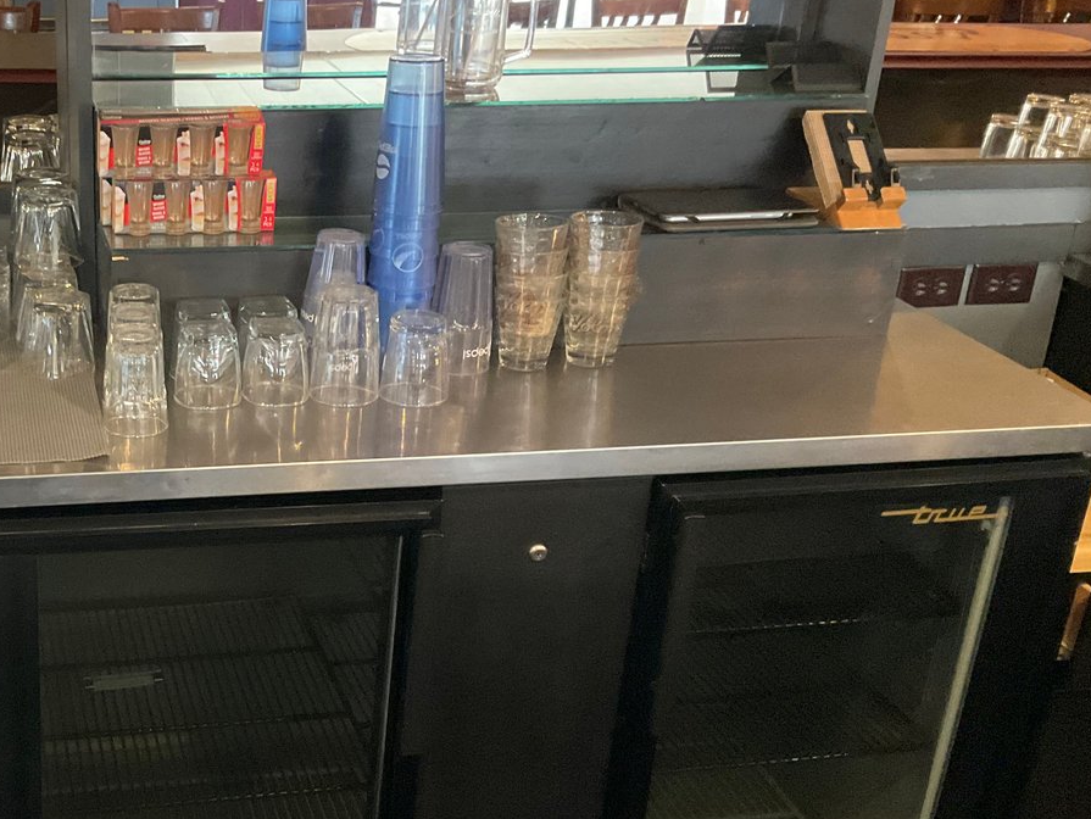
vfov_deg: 29.7
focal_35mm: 49
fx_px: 1545
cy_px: 469
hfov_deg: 37.4
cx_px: 204
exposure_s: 1/30
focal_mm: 3
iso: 400
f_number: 1.8
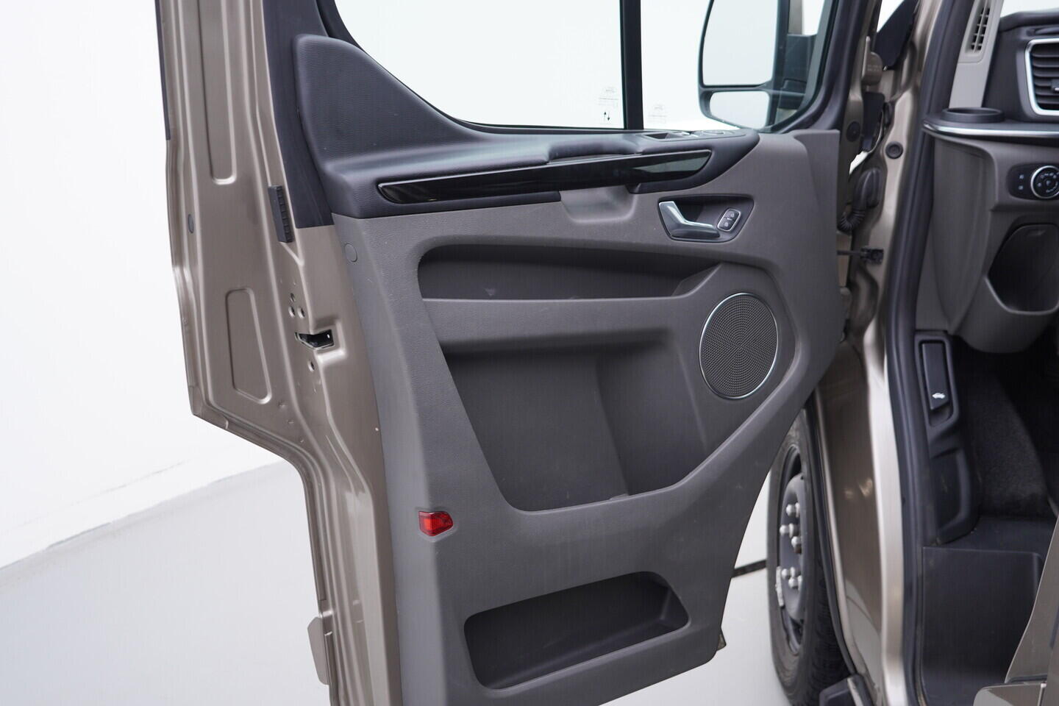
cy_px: 353
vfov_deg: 36.9
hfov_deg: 53.1
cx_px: 530
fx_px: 1059
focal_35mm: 36
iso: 125
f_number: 3.2
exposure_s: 1/50
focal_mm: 24
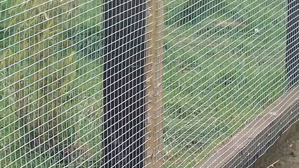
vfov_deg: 7.7
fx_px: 1205
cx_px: -23
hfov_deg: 13.9
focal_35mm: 152
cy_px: -163
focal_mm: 7.1
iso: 80
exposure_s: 1/100
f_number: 3.2
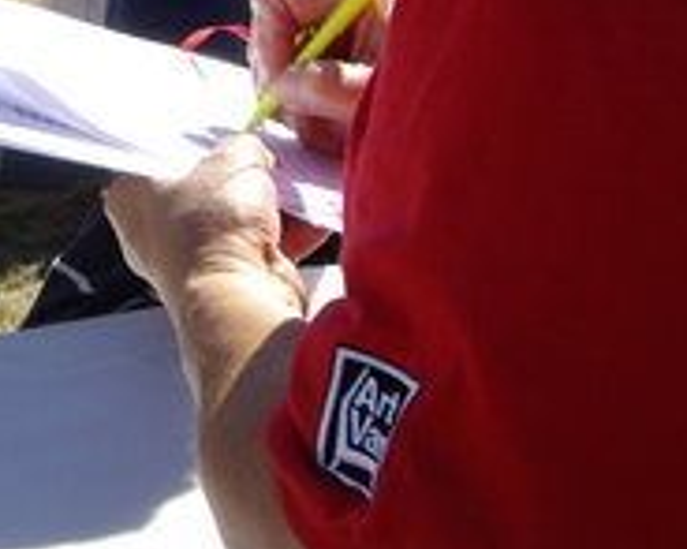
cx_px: -310
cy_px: -75
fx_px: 2622
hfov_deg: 14.1
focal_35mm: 129
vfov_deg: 11.7
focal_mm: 6.2
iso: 50
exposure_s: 1/250
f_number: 4.3
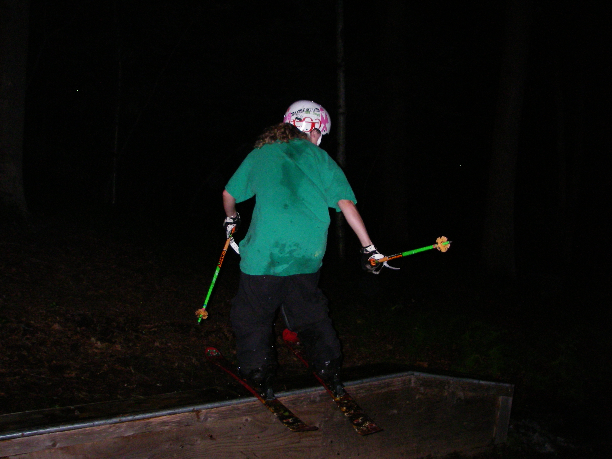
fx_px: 672
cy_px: 230
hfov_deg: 49.0
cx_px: 306
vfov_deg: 37.7
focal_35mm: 38
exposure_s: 1/40
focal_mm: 6.3
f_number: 3.3
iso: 320
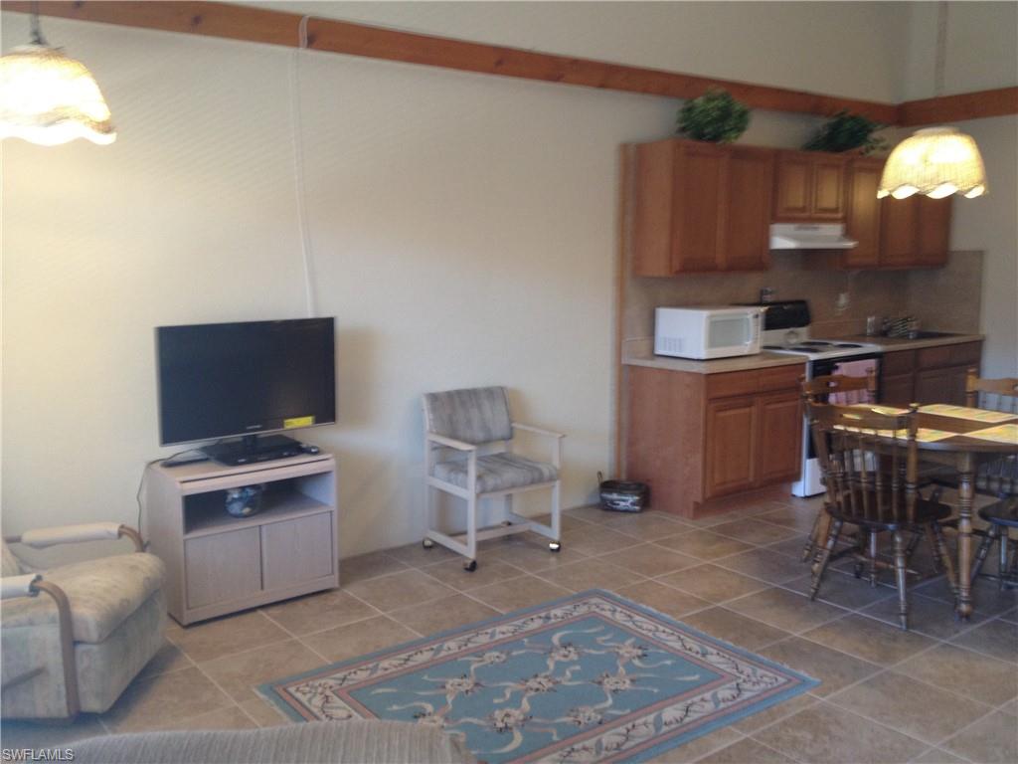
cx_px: 509
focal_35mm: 35
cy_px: 382
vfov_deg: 40.7
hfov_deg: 52.6
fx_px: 1029
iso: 125
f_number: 2.4
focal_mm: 4.28
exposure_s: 1/20
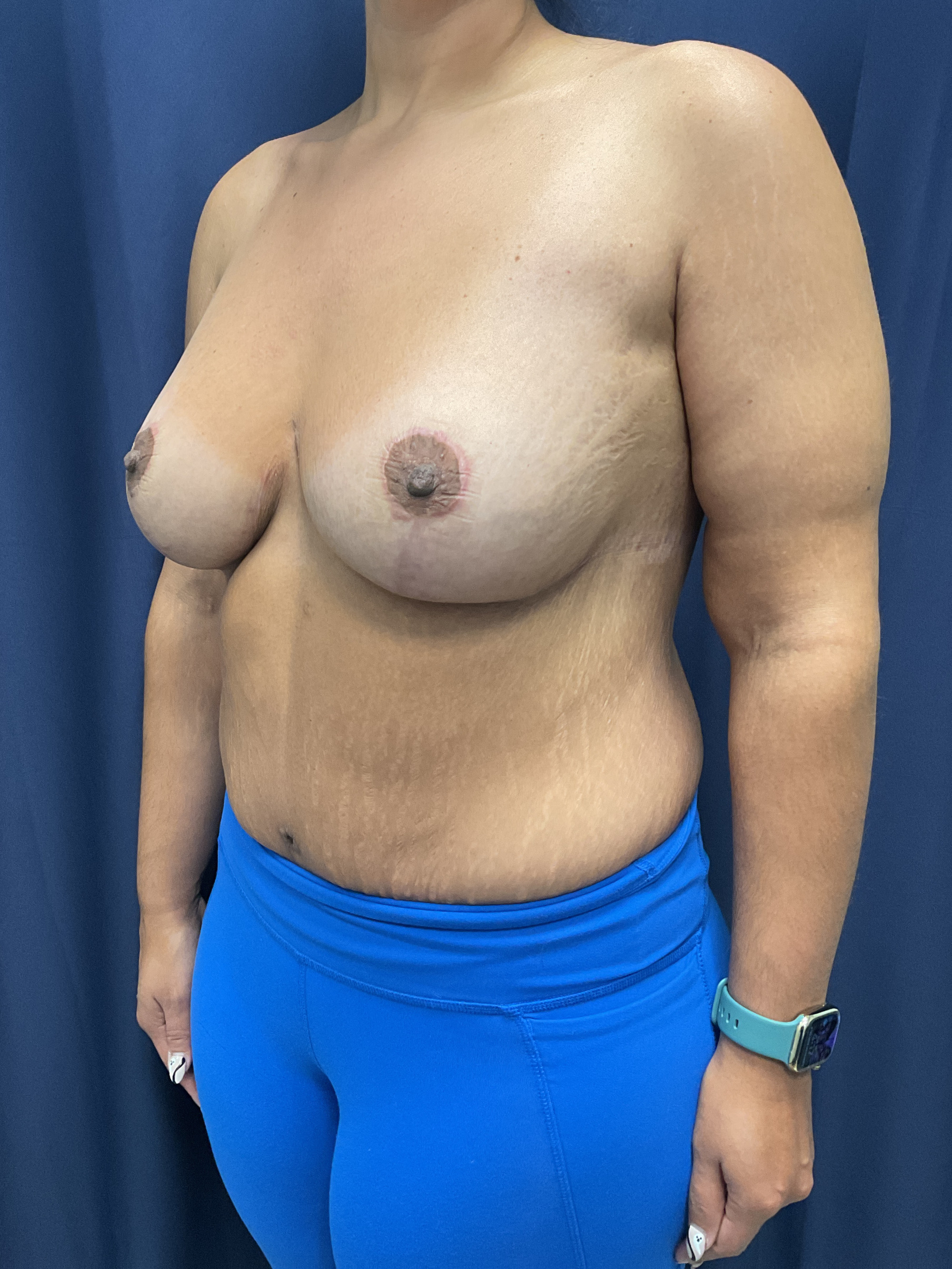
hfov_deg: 48.2
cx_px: 476
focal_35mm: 29
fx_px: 1063
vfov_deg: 61.7
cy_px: 634
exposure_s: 1/50
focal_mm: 3
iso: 100
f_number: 1.8
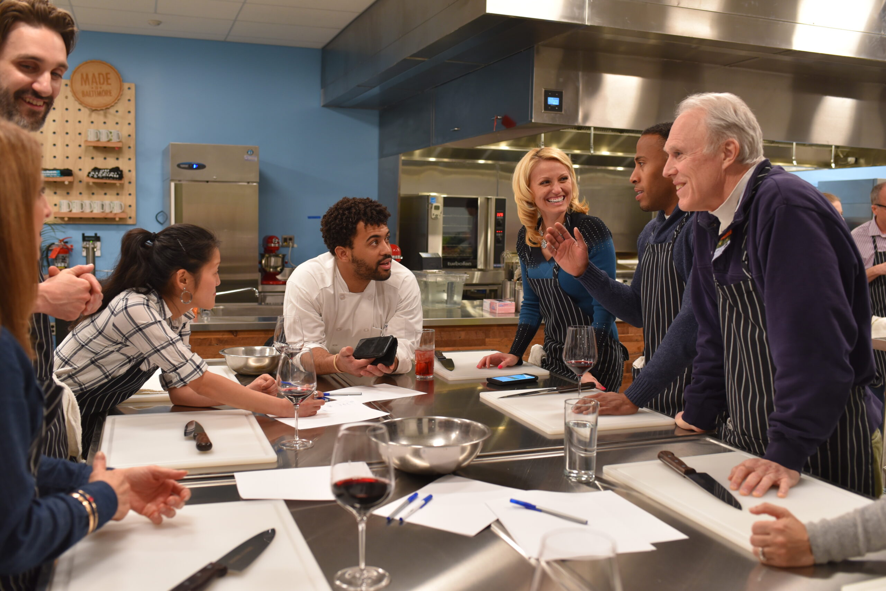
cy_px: 296
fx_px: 862
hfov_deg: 54.4
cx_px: 443
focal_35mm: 35
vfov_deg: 37.9
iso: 800
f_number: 3.5
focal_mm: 35
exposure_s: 1/60
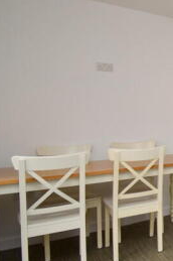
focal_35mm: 38
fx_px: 275
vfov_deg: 50.7
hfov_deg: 22.5
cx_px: 302
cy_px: 122
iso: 180
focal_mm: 10
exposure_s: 1/200
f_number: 5
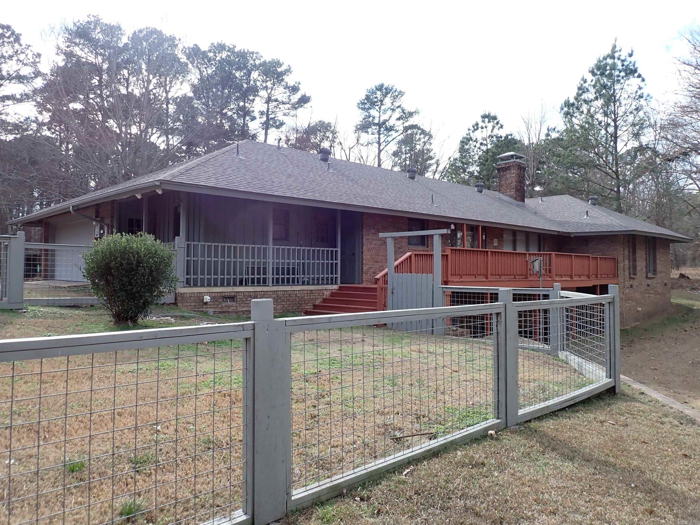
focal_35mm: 25
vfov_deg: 54.9
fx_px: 506
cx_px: 350
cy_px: 262
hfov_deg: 69.4
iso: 100
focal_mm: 4.5
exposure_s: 1/400
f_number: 2.8
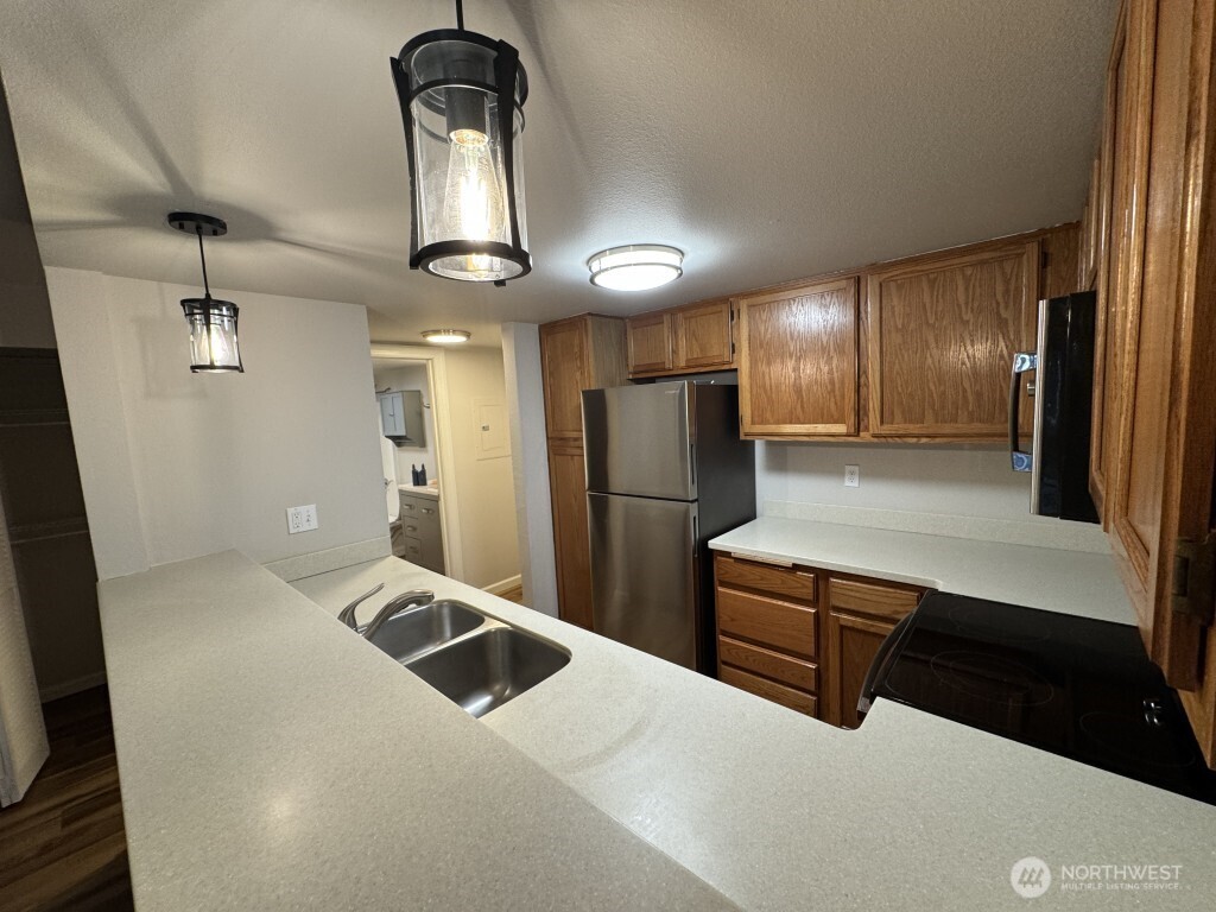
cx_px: 608
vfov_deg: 85.7
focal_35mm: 14
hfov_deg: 102.1
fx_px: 492
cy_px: 456
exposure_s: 1/60
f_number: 2.2
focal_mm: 2.22
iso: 160
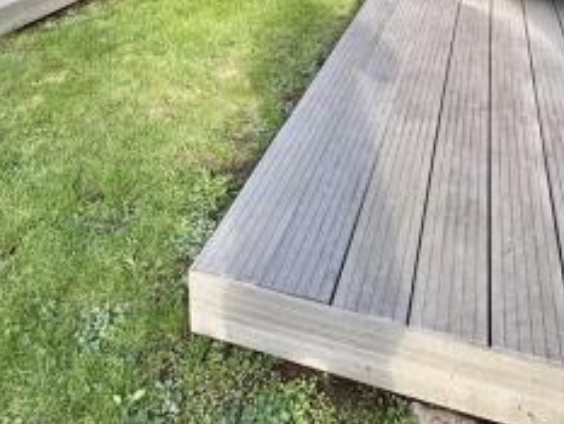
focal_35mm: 35
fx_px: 571
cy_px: -88
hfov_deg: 52.2
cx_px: 343
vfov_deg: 33.1
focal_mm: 2.22
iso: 40
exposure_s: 1/355
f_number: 2.2
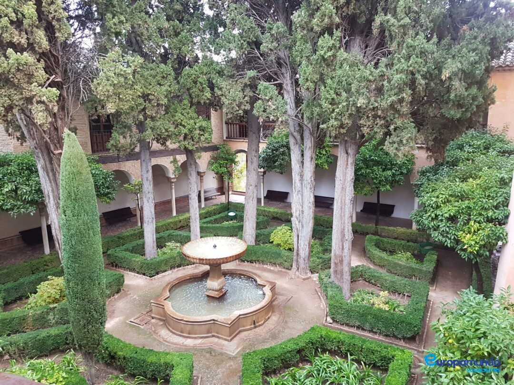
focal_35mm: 26
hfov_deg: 67.3
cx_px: 257
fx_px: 386
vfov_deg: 53.1
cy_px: 192
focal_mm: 4.2
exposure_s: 1/40
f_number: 1.7
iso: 160
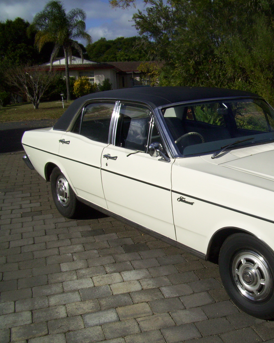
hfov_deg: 34.3
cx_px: 229
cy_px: 172
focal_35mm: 42
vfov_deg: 43.8
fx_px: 426
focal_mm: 5.7
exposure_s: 1/640
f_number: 5.6
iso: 80
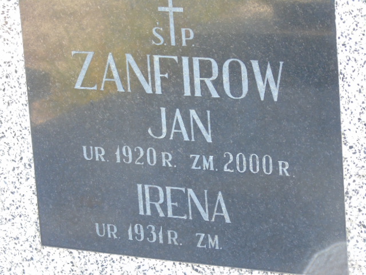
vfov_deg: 8.0
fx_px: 1967
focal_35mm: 186
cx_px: 183
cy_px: 138
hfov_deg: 10.6
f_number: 5
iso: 400
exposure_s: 1/60
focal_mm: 33
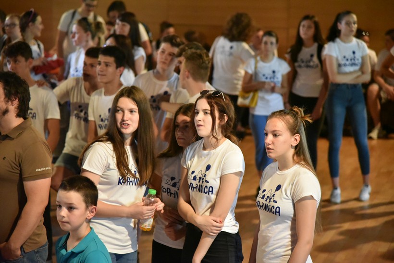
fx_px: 1313
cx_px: 197
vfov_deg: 11.4
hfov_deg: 17.1
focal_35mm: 120
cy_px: 132
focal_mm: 120
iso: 12800
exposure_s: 1/320
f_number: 4
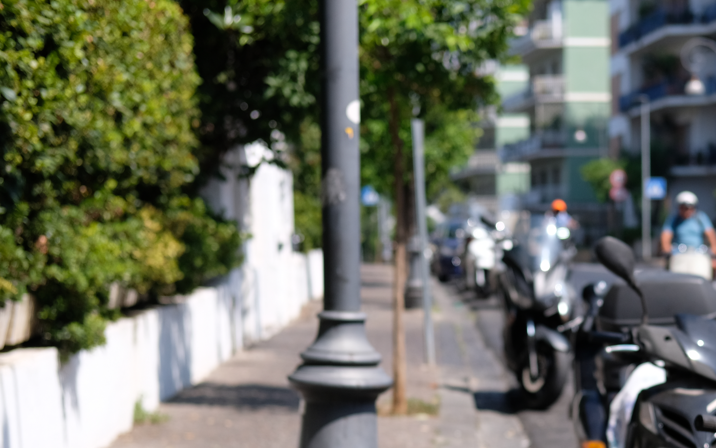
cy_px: 448
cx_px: 579
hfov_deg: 19.8
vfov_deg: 12.4
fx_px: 2030
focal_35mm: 104
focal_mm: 35
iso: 250
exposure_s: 1/4000
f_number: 2.5
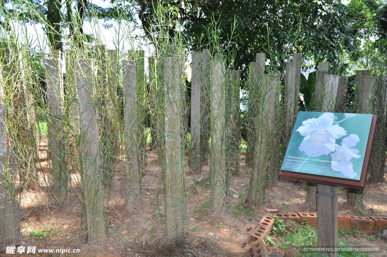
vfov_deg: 36.8
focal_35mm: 36
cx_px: 194
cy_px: 128
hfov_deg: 53.2
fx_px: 387
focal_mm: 24
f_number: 3.8
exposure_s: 1/160
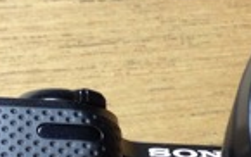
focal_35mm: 154
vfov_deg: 8.4
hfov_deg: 13.3
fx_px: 1055
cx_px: 286
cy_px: 224
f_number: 2.4
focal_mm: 4.13
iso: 80
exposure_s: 1/20
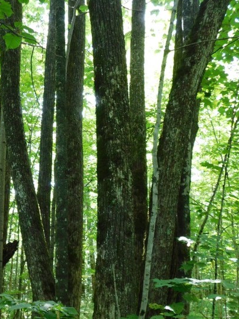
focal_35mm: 40
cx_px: 79
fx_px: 369
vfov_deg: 46.0
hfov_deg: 35.6
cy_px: 217
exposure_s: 1/30
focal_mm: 4.9
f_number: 3.2
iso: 200
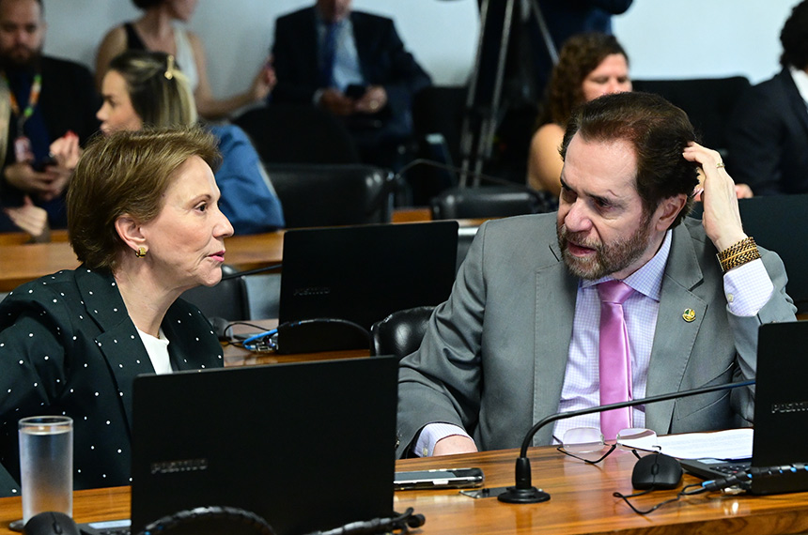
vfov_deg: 11.3
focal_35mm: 121
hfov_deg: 17.0
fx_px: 2711
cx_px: 404
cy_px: 268
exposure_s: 1/160
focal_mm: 81
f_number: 4
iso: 4000
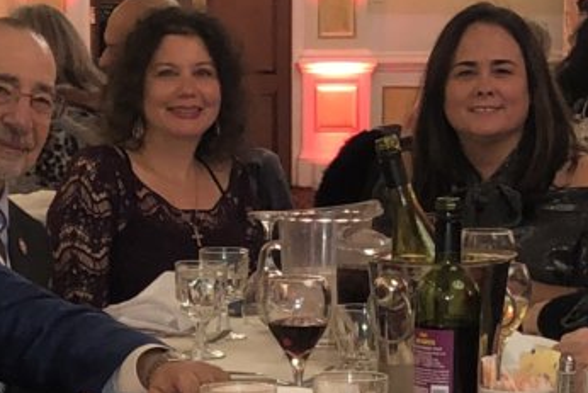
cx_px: 243
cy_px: 453
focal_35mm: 154
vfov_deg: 8.8
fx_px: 2516
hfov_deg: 13.3
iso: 80
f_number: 1.8
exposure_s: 1/12
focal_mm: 3.99
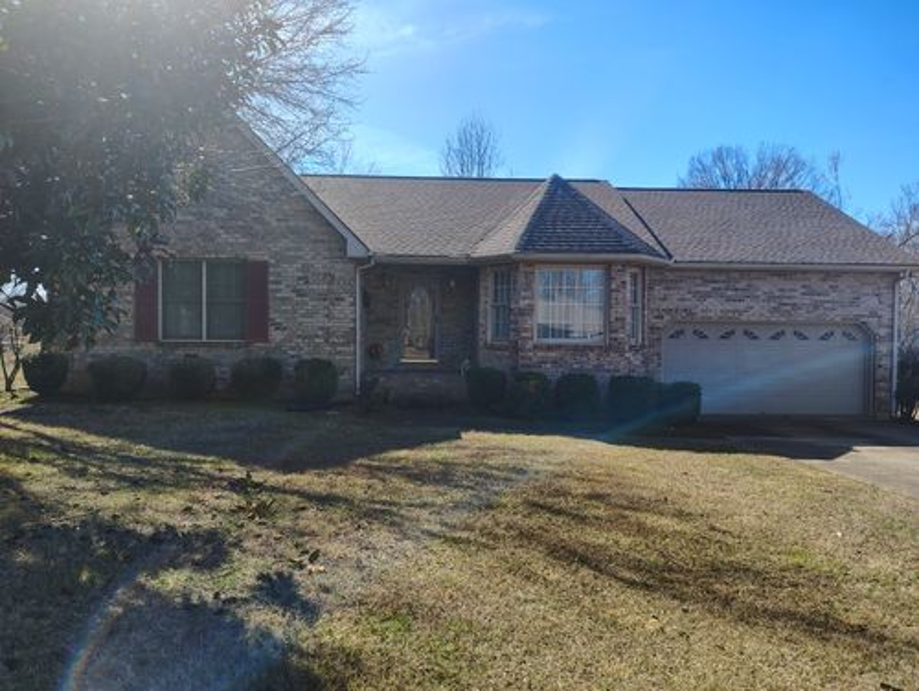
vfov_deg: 56.9
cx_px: 460
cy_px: 346
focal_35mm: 24
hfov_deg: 71.5
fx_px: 638
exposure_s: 1/600
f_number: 1.8
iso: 100
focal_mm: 5.56
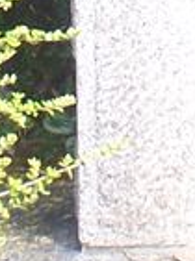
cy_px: -516
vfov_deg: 3.6
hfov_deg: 2.7
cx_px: 171
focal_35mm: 546
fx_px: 4120
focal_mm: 12.4
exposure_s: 1/180
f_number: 3.2
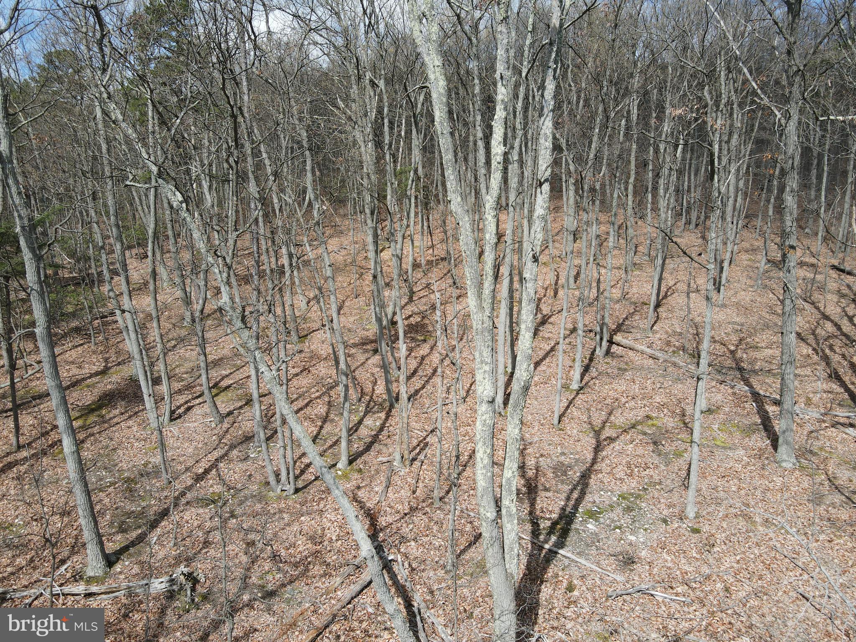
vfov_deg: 56.8
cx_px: 428
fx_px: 593
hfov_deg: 71.6
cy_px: 321
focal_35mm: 24
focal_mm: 4.5
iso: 100
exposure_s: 1/500
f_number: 2.8
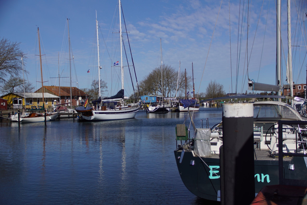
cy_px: 104
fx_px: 456
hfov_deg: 37.2
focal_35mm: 54
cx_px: 156
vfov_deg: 25.3
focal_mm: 35
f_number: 4.5
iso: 200
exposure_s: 1/4000
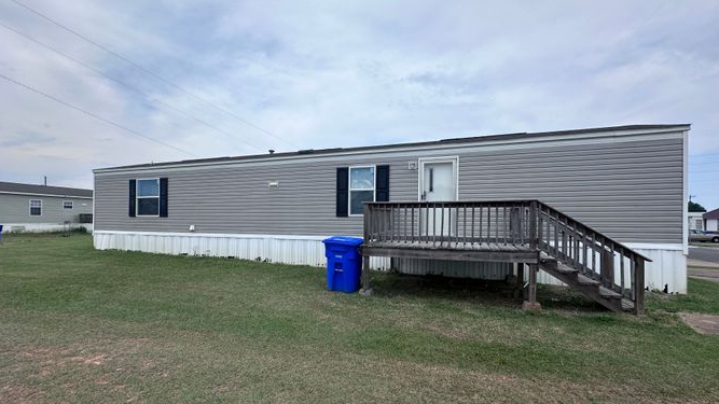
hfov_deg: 99.4
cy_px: 221
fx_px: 305
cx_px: 364
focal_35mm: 16
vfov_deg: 66.9
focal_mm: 2.22
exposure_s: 1/1855
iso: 50
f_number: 2.2
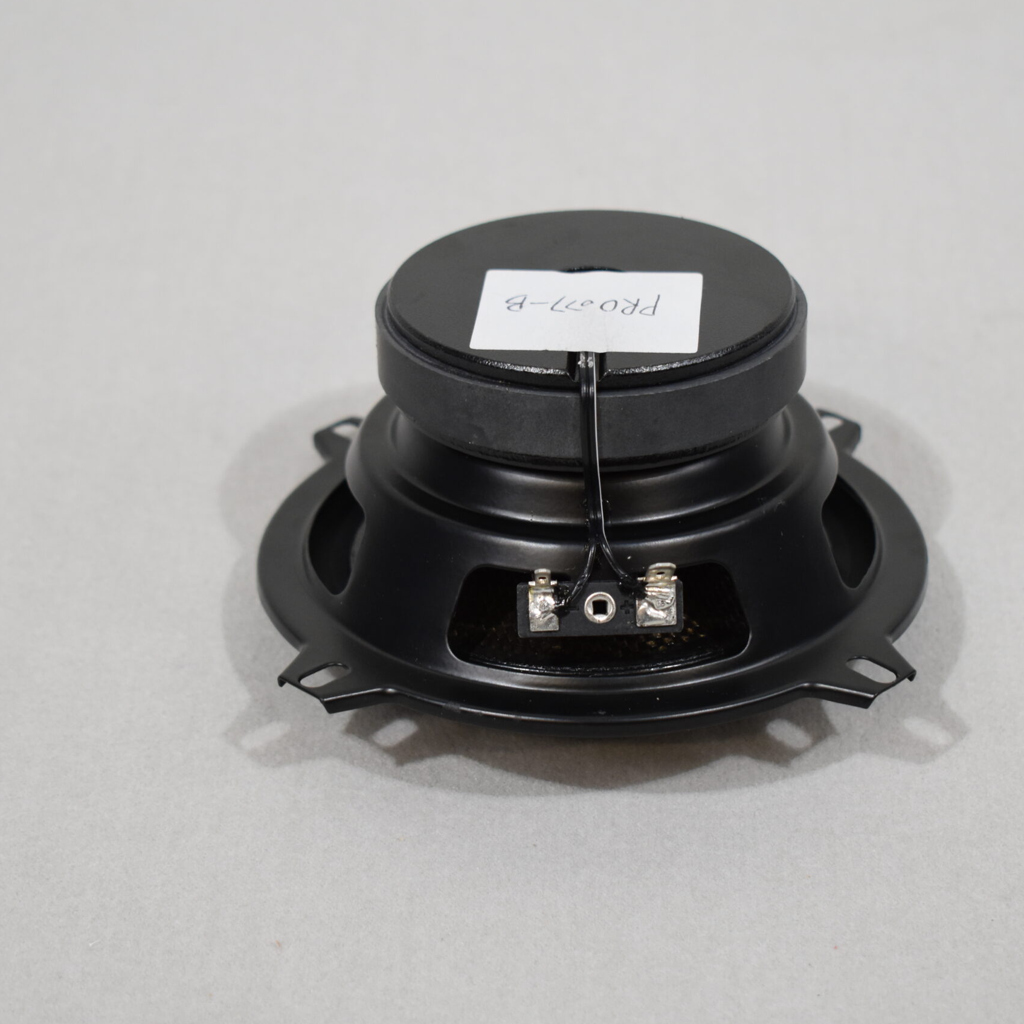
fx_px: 2900
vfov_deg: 20.0
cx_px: 603
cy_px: 513
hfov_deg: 20.0
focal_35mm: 87
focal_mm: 45
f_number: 5
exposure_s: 1/125
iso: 800
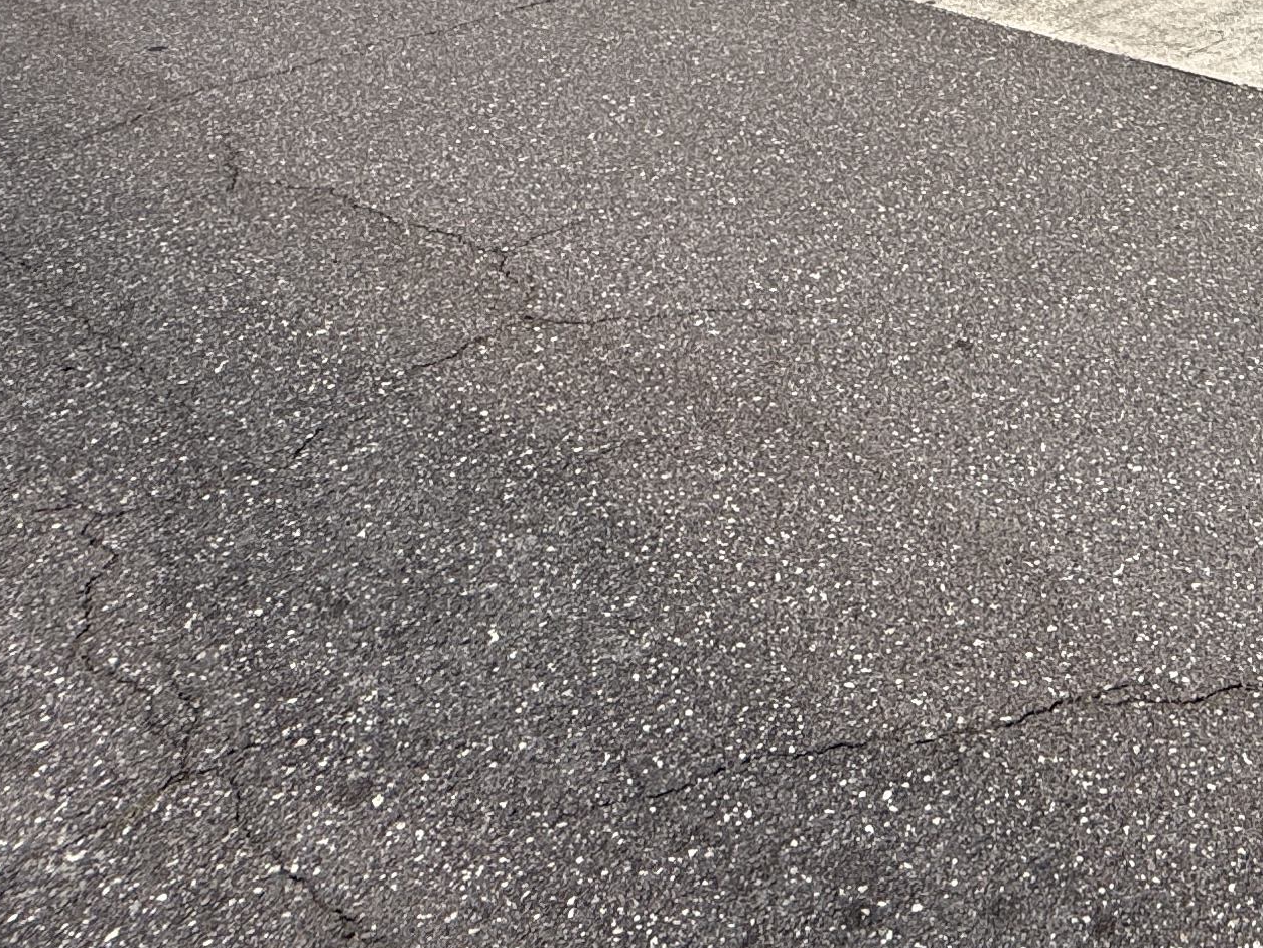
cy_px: -310
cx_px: 1248
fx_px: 1642
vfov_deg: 26.8
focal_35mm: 45
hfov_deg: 37.8
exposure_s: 1/3663
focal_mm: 2.22
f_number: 2.2
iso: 50
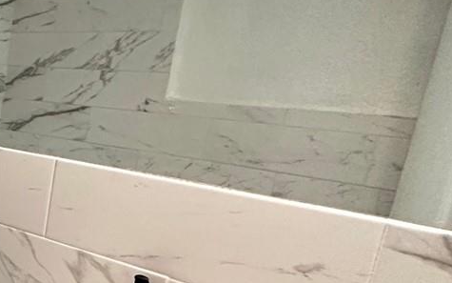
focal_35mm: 50
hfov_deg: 27.5
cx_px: -227
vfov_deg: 25.6
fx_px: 616
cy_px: 209
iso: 250
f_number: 2.2
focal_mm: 2.22
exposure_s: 1/120
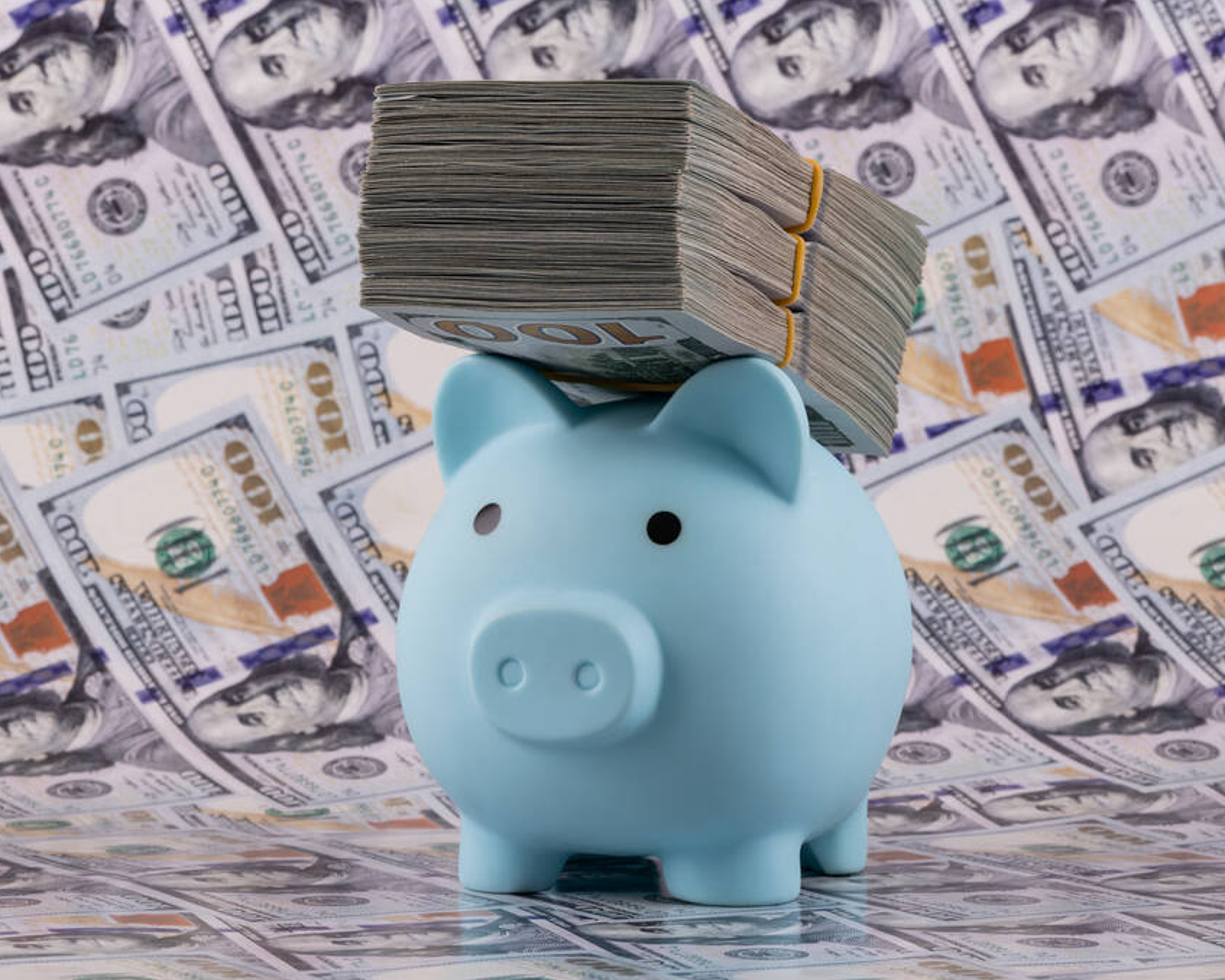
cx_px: 545
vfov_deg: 13.0
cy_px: 491
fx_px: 4315
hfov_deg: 16.2
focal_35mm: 119
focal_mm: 105
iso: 64
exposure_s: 1/125
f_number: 29
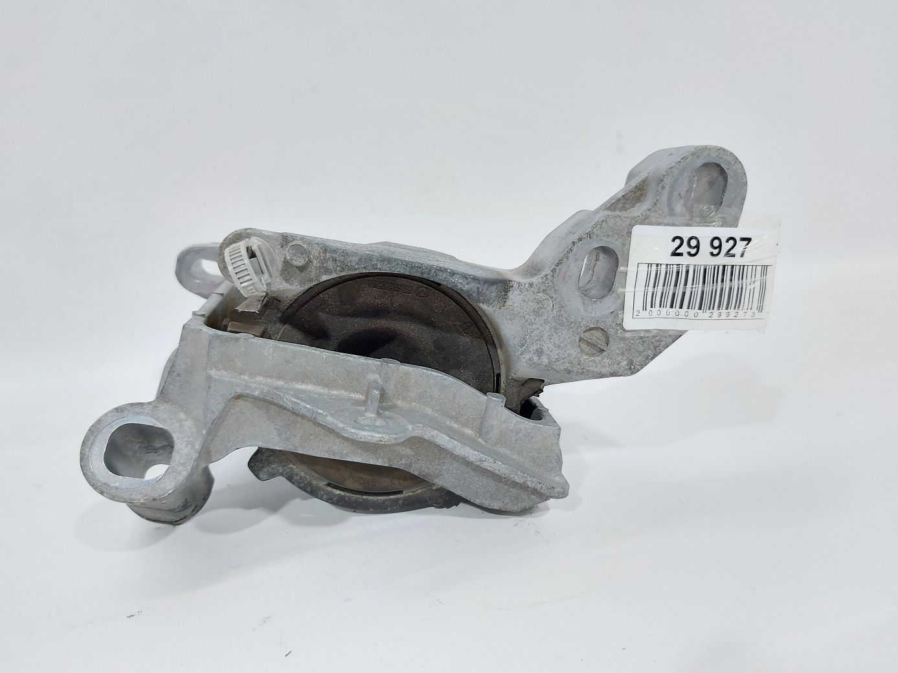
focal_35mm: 24
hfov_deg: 71.6
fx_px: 623
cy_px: 336
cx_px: 449
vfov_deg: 56.8
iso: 100
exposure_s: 1/50
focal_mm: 5.23
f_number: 1.8
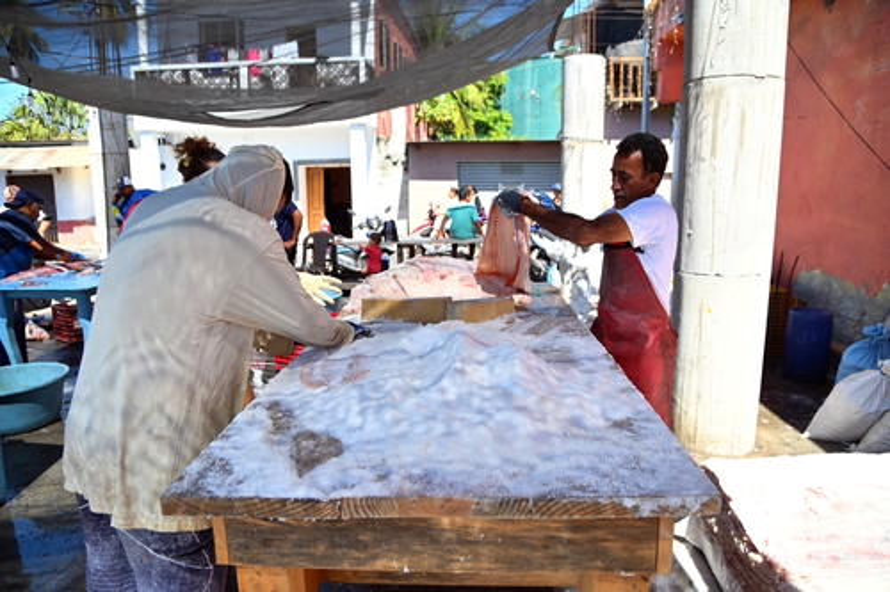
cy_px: 296
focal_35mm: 24
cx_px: 445
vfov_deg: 53.1
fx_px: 593
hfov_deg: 73.8
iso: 400
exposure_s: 1/1600
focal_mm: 24
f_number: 4
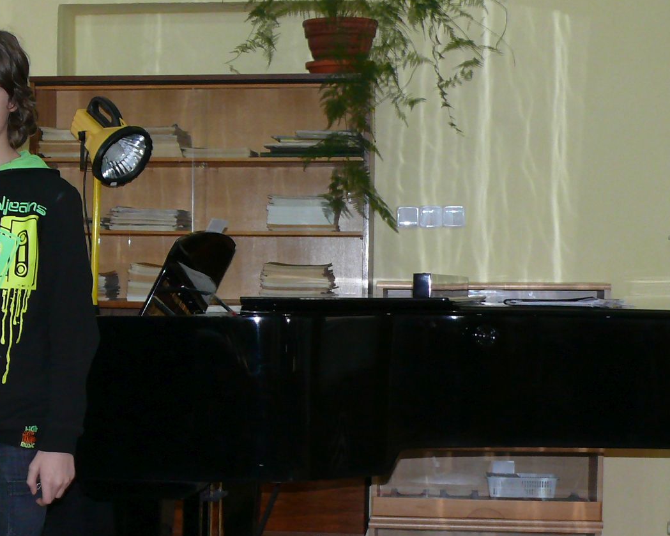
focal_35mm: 101
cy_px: 364
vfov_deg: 15.2
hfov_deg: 18.6
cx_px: 52
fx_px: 2003
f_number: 3.2
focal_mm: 9.5
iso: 200
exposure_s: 1/30
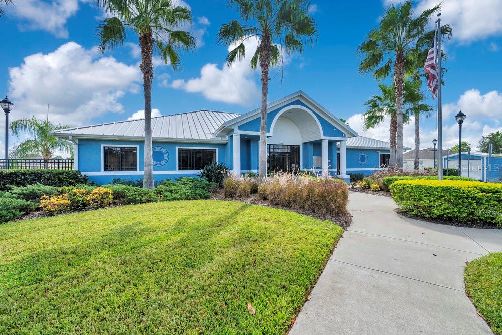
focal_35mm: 14
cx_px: 251
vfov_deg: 81.2
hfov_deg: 104.2
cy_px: 168
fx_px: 195
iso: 400
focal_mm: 14
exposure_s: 1/1600
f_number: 6.3
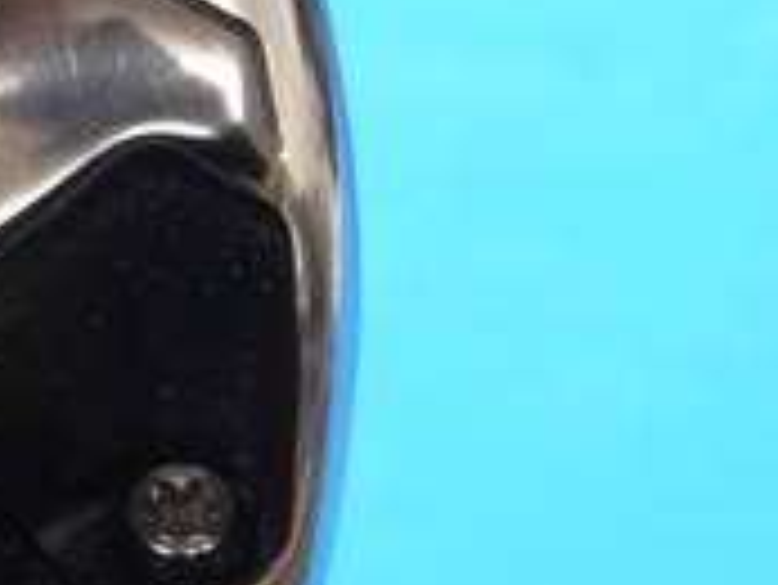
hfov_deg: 6.3
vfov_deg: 4.8
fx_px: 6972
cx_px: -535
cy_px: -171
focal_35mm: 310
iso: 800
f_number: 5.6
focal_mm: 42
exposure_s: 1/50
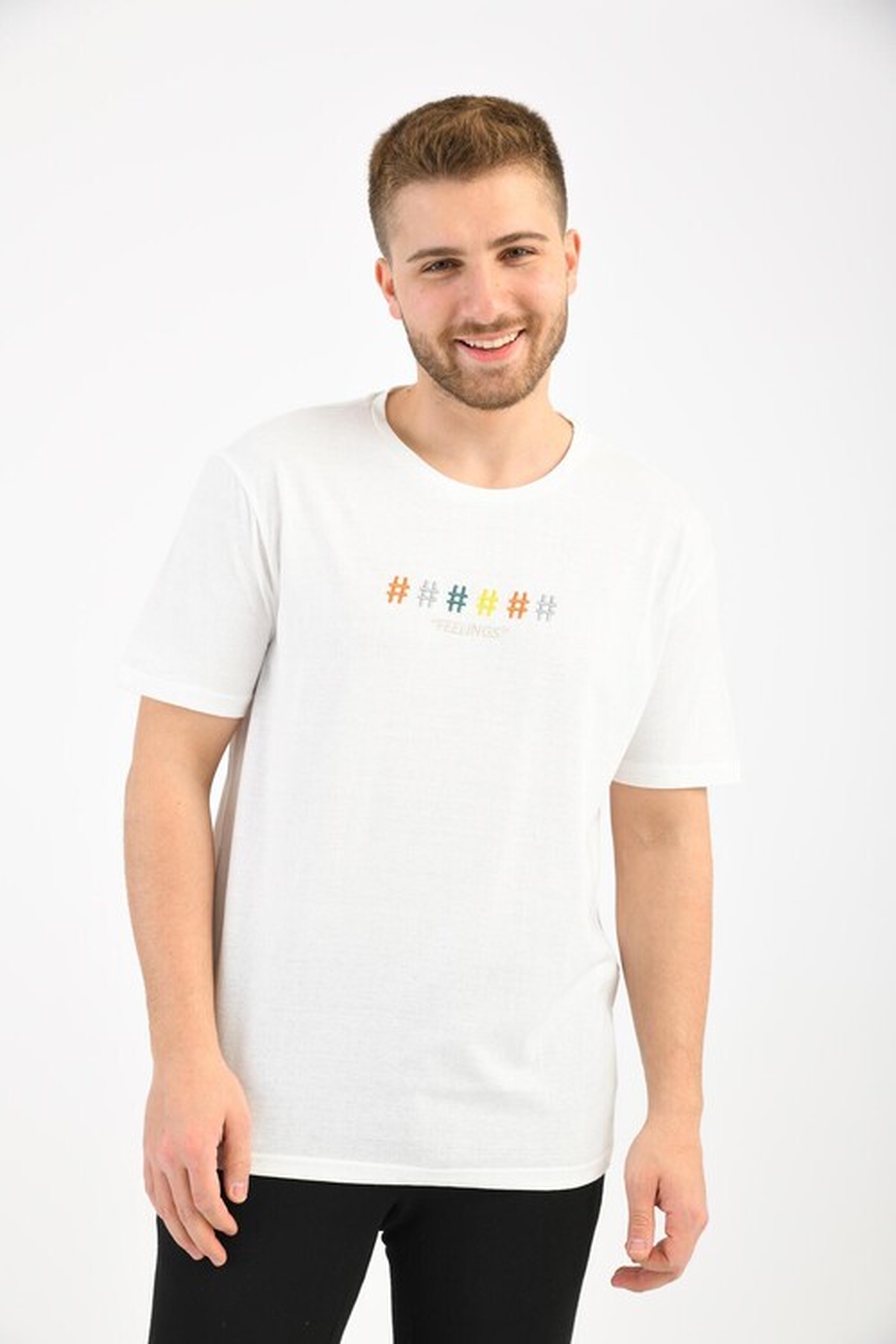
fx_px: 2053
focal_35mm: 55
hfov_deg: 24.6
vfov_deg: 36.2
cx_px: 448
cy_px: 672
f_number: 7.1
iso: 100
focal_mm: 55
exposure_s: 1/160
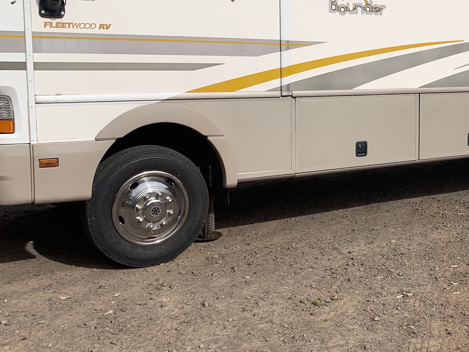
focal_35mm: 51
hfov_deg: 35.9
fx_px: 691
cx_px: 395
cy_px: 143
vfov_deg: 28.5
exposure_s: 1/4464
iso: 25
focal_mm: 4.25
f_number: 1.8
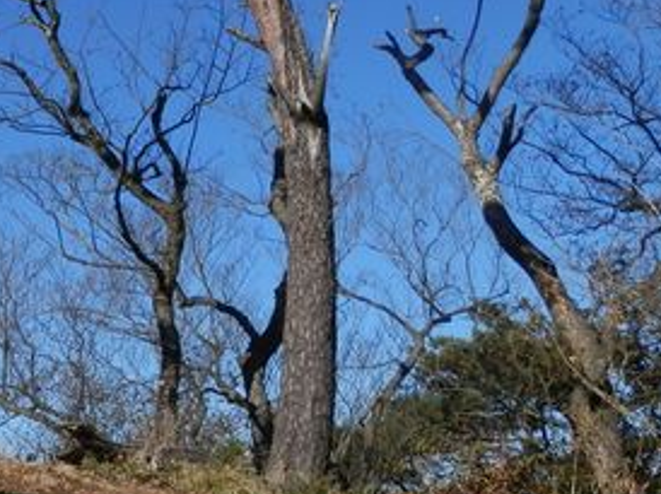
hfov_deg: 26.2
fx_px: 1393
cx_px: 135
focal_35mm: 73
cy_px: 96
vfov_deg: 19.9
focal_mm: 4.5
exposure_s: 1/200
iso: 80
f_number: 8.7
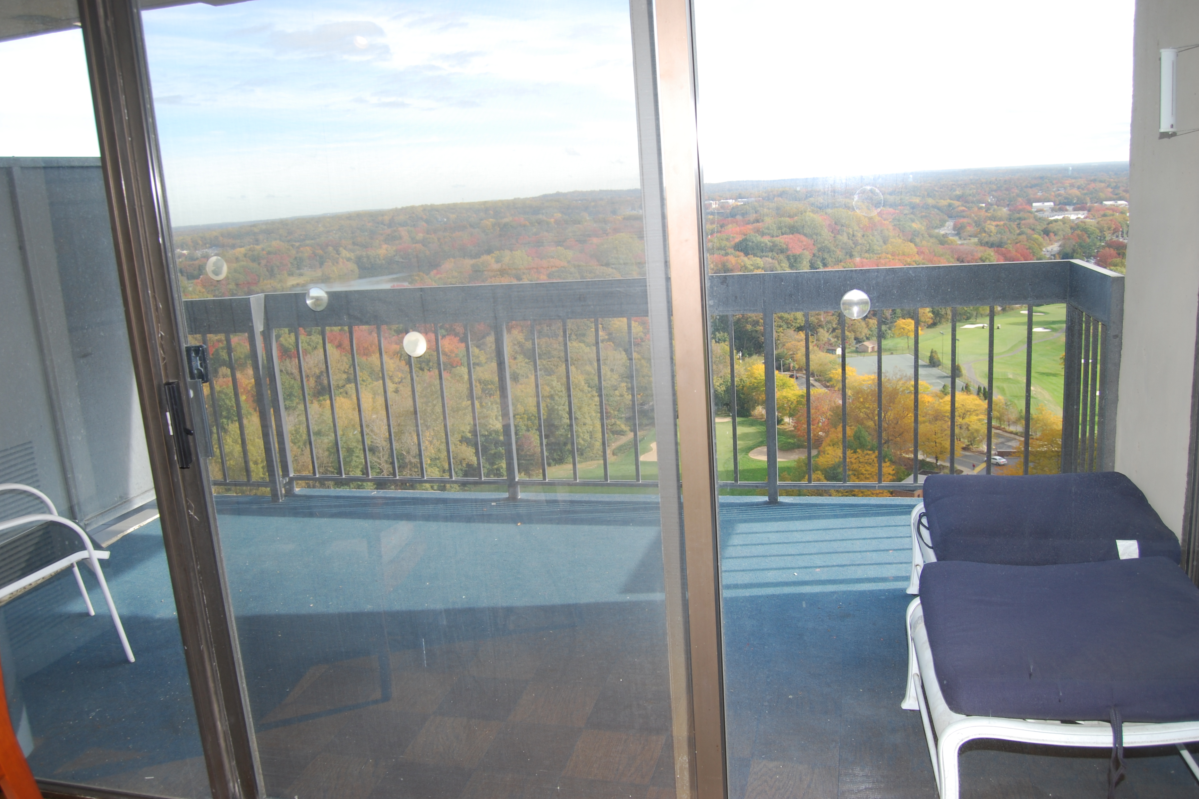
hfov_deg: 65.5
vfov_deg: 46.4
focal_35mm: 28
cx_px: 585
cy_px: 403
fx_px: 932
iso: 100
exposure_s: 1/125
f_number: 5.6
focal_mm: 18
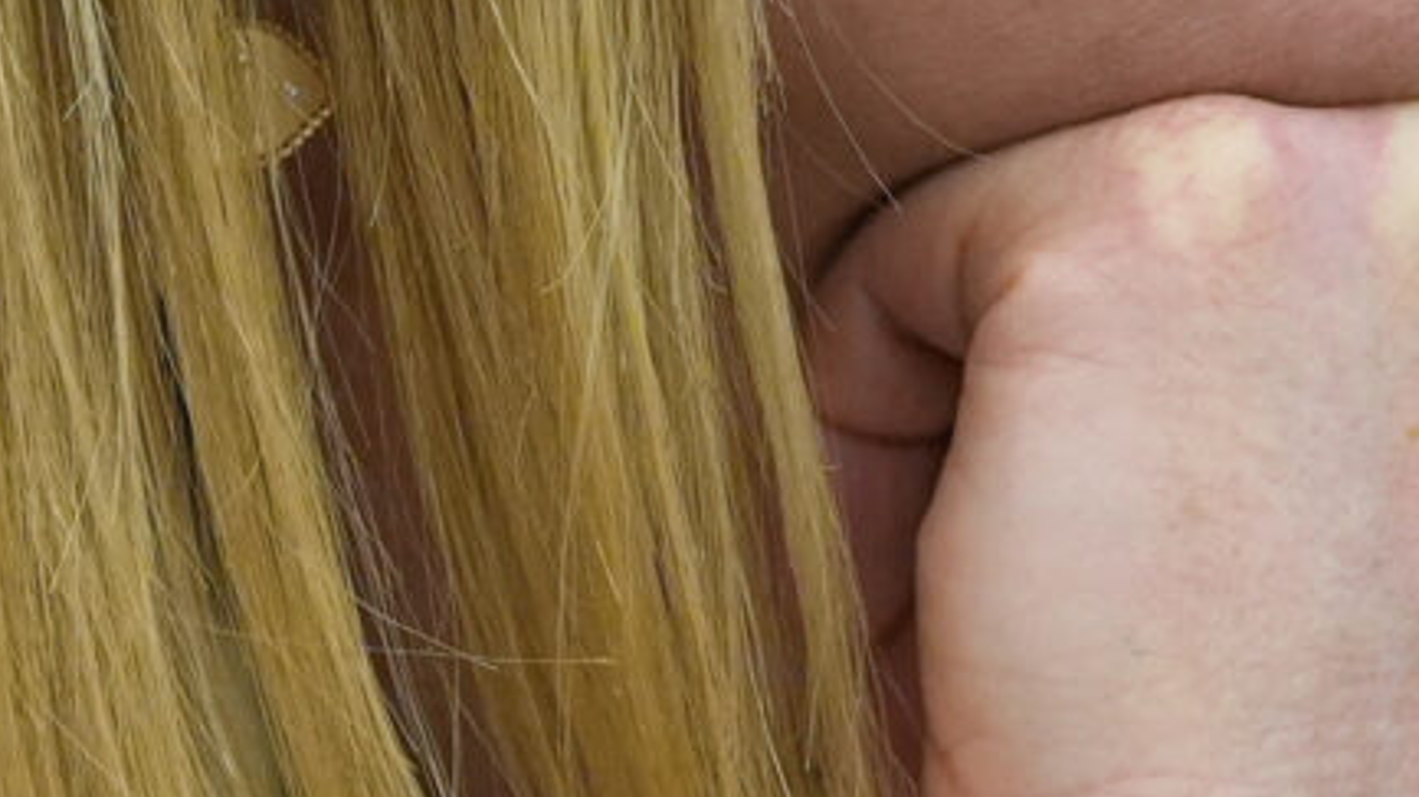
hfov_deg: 2.0
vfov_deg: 1.1
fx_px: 41479
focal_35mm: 1103
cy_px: 34
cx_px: 1734
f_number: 2.8
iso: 2000
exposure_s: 1/500
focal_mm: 178
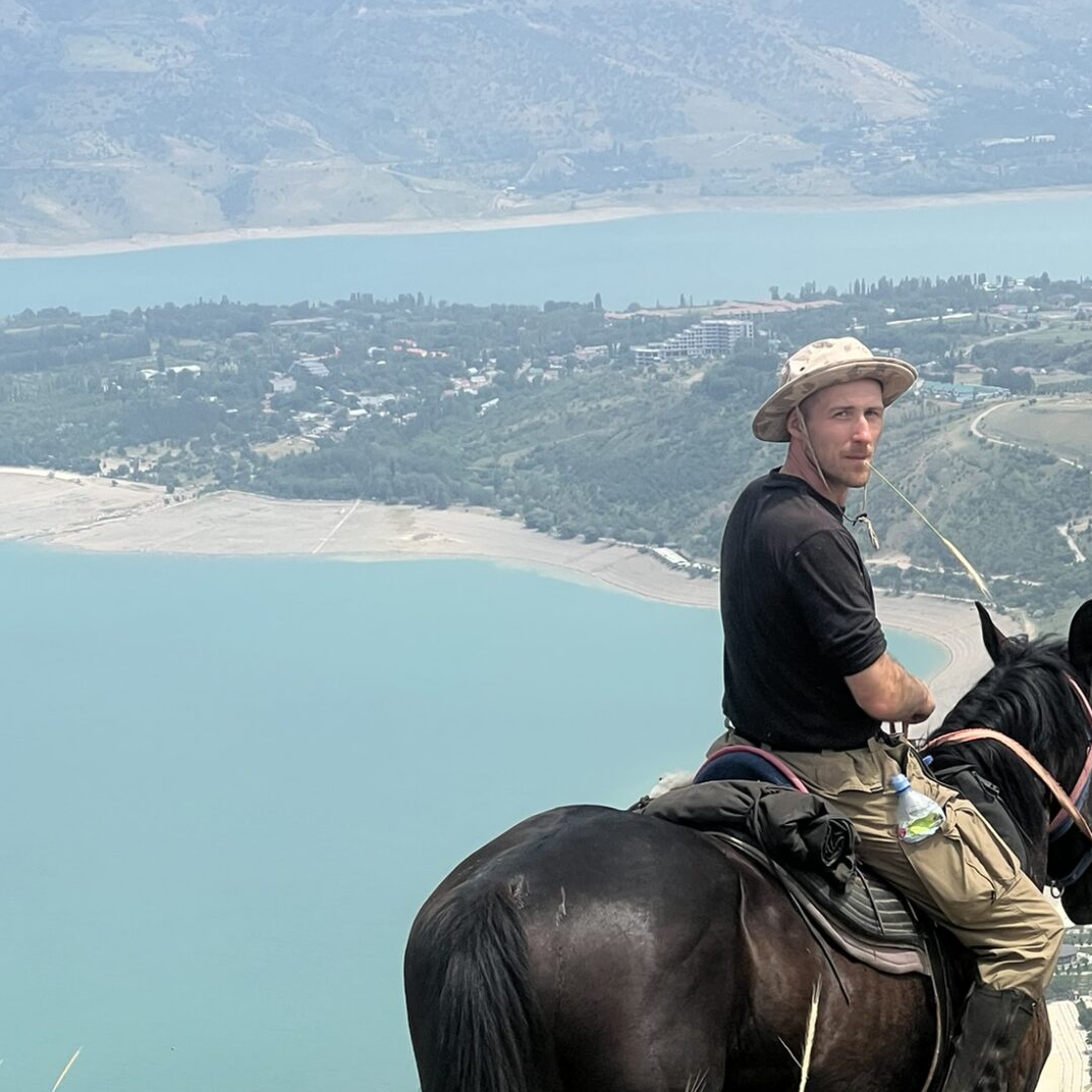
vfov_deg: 13.7
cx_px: 610
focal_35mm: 127
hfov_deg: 13.7
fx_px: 4533
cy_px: 569
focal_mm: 9
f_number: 2.8
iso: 32
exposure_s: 1/889
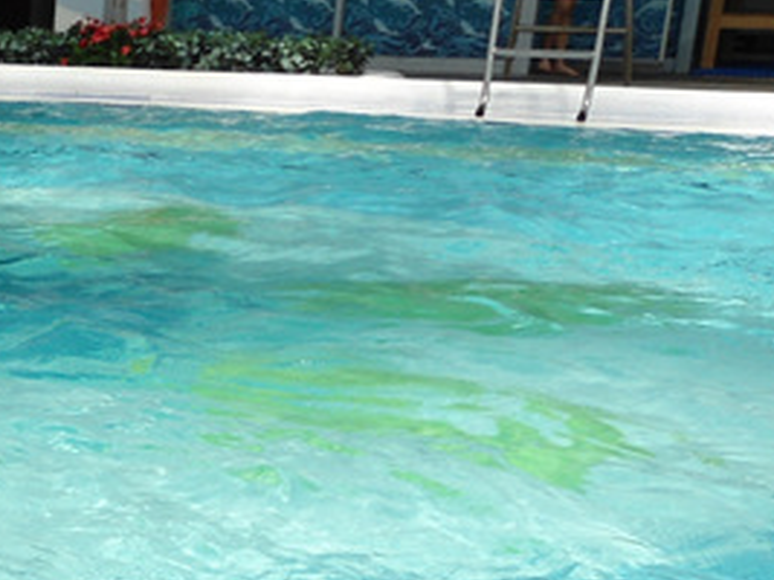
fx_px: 2079
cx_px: -365
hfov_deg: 18.8
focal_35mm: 93
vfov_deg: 15.5
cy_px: 626
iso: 80
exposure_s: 1/125
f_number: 3
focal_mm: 5.6
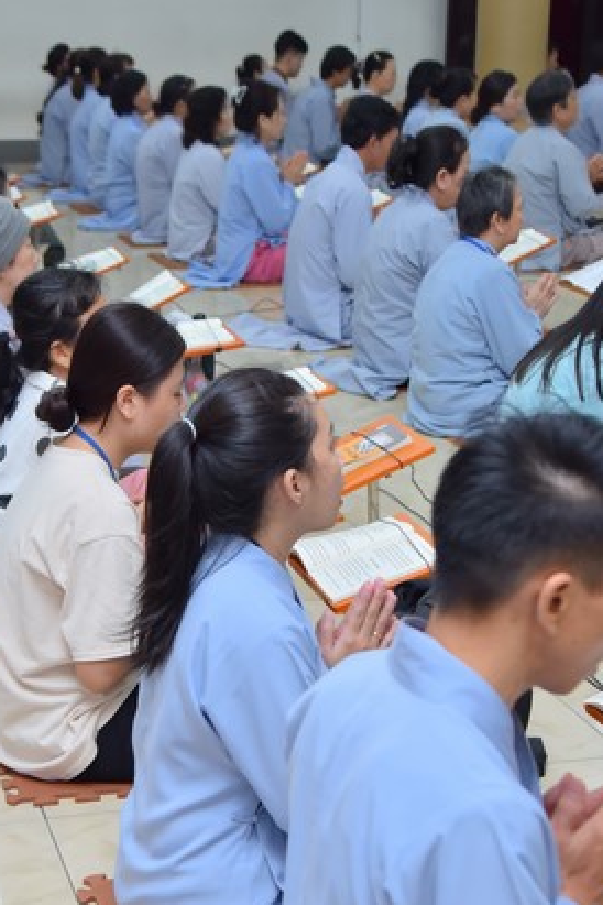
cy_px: 608
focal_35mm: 79
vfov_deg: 25.5
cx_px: 237
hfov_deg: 17.3
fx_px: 1985
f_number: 6.3
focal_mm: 50
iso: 1000
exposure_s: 1/80
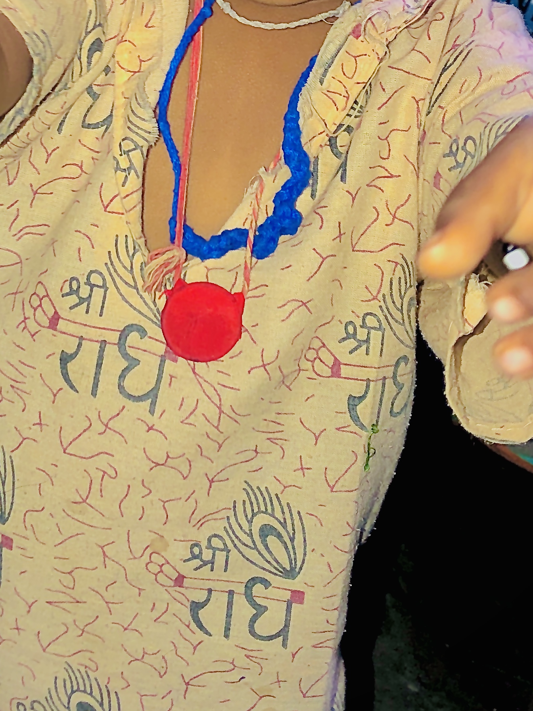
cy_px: 189
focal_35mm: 63
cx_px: 152
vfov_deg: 30.3
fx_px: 1293
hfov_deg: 23.1
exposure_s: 1/4
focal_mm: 3.99
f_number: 1.8
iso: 50
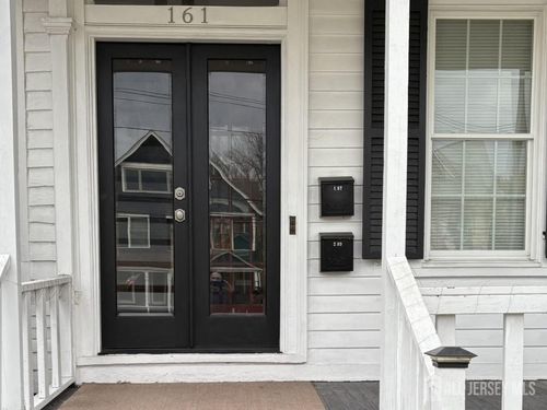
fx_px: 411
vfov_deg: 53.1
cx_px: 274
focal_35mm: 26
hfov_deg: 67.3
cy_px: 205
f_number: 1.6
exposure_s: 1/375
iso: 50
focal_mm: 5.96
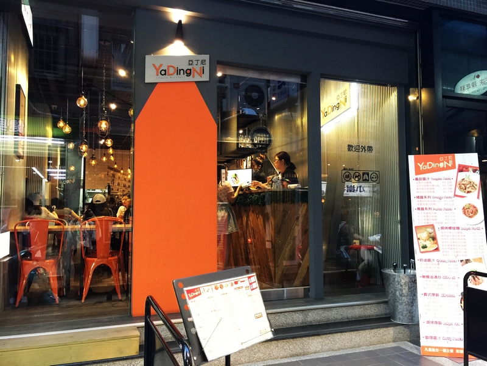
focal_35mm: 29
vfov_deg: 48.2
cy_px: 183
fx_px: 408
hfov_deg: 61.7
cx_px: 244
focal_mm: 4.15
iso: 125
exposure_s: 1/10
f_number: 2.2
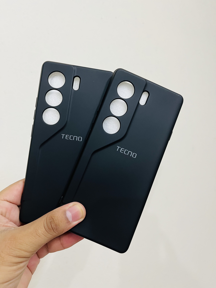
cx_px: 108
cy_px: 144
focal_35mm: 26
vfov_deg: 67.3
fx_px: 216
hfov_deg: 53.1
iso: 125
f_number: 1.6
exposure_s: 1/50
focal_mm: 5.1
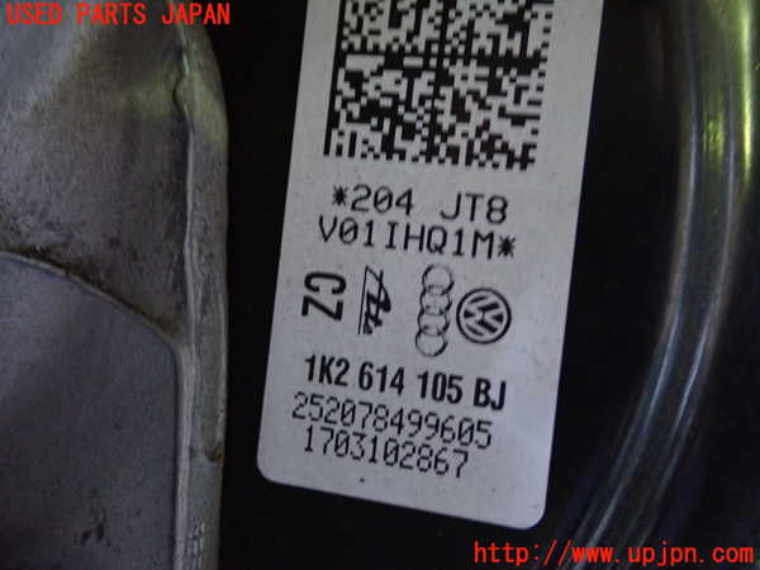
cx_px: 380
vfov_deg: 29.1
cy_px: 285
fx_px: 1098
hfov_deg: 38.2
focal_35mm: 50
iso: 1000
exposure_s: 1/13
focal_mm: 9.01
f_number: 3.2
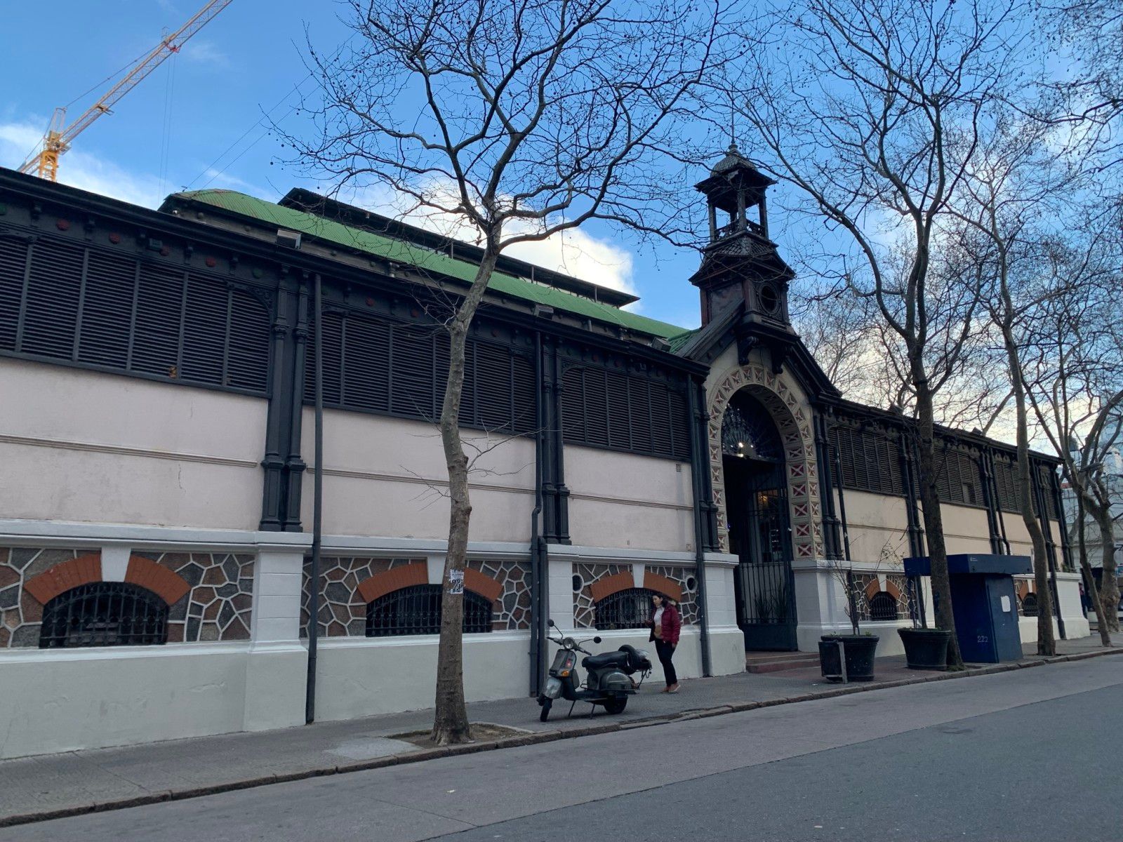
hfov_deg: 67.3
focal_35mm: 26
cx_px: 562
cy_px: 421
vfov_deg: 53.1
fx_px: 843
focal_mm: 4.25
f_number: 1.8
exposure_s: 1/345
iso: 25
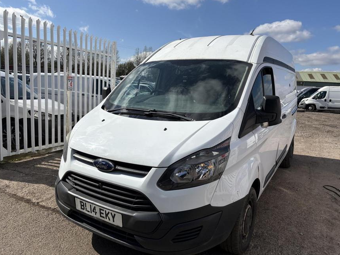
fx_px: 265
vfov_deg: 51.3
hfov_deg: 65.3
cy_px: 125
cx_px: 165
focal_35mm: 27
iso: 50
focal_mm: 5.96
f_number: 1.6
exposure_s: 1/7813
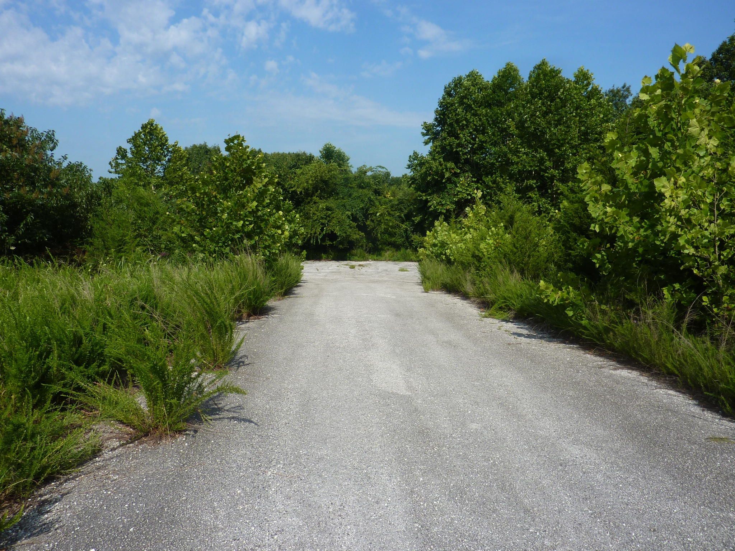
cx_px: 368
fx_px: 531
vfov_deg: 54.9
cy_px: 276
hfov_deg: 69.4
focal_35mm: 25
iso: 80
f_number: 5
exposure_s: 1/400
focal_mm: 4.1
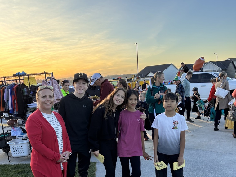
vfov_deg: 39.7
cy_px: 131
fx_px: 239
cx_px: 118
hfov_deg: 52.6
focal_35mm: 35
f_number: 1.6
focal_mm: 5.96
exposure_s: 1/146
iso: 64
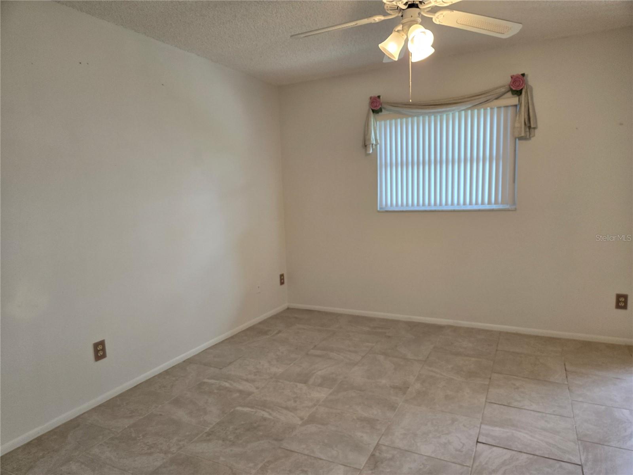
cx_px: 316
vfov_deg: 58.9
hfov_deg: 73.9
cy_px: 238
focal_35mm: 23
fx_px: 421
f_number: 1.8
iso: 200
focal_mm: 5.4
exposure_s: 1/120
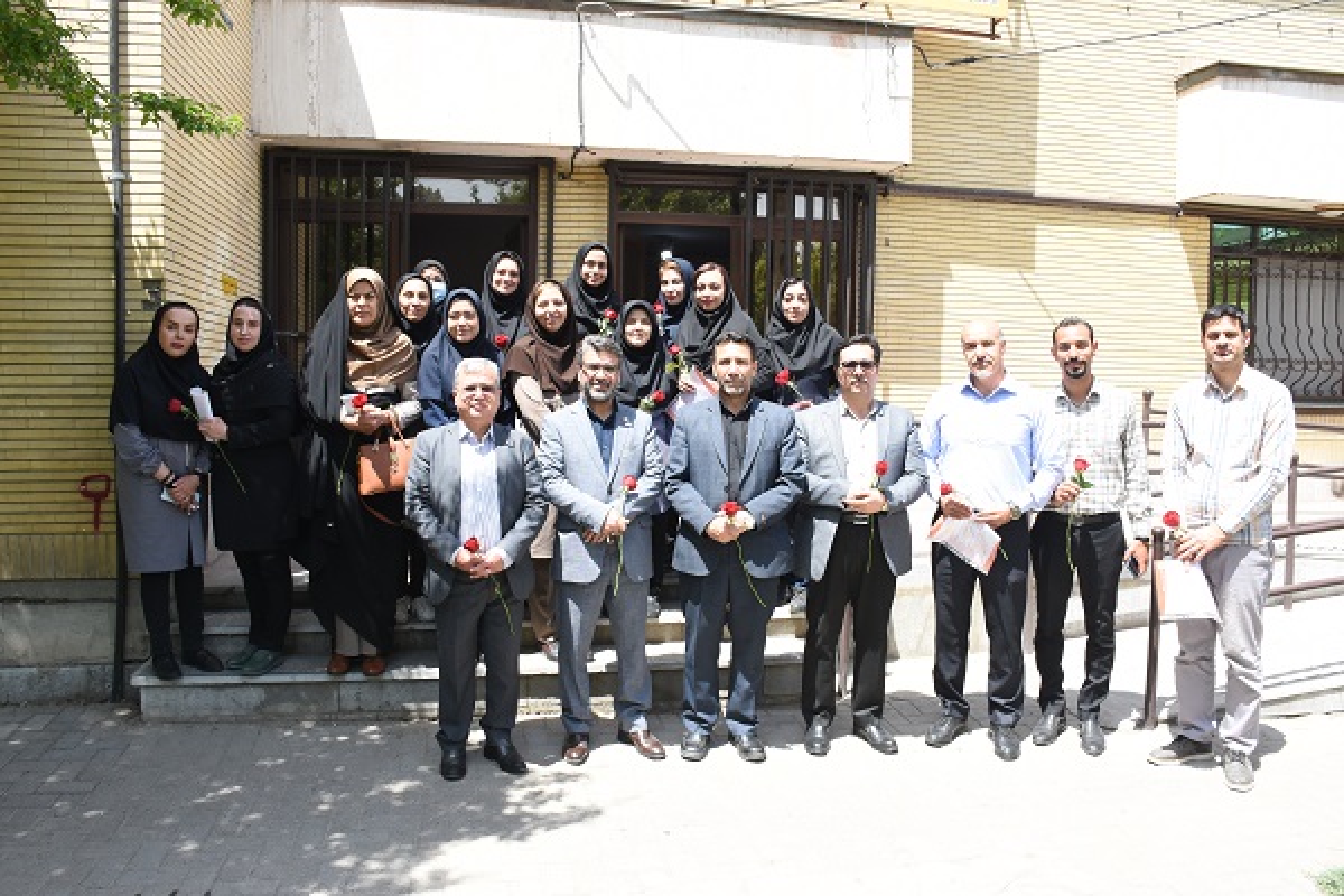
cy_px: 448
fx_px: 1008
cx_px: 672
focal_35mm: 27
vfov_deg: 47.9
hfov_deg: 67.4
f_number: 10
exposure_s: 1/400
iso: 640
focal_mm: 18
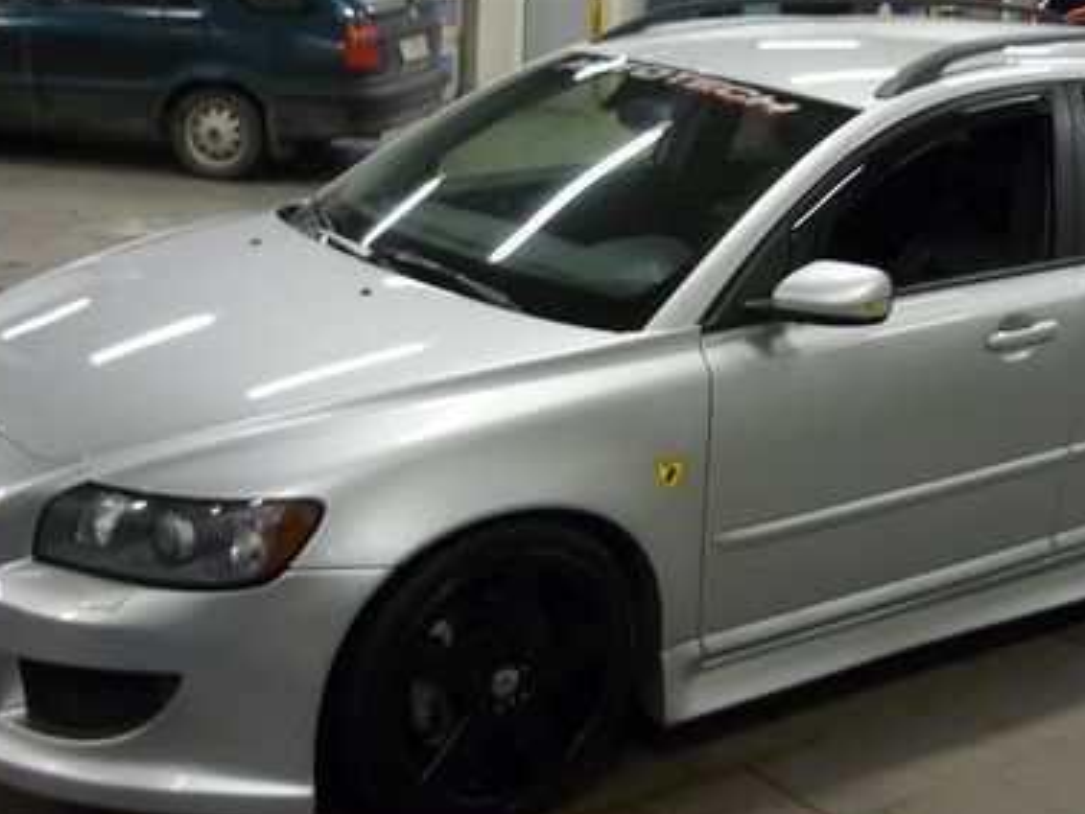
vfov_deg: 25.9
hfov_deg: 34.1
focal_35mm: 56
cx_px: 699
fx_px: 1756
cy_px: 256
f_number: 2.8
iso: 320
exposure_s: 1/30
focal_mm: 5.5
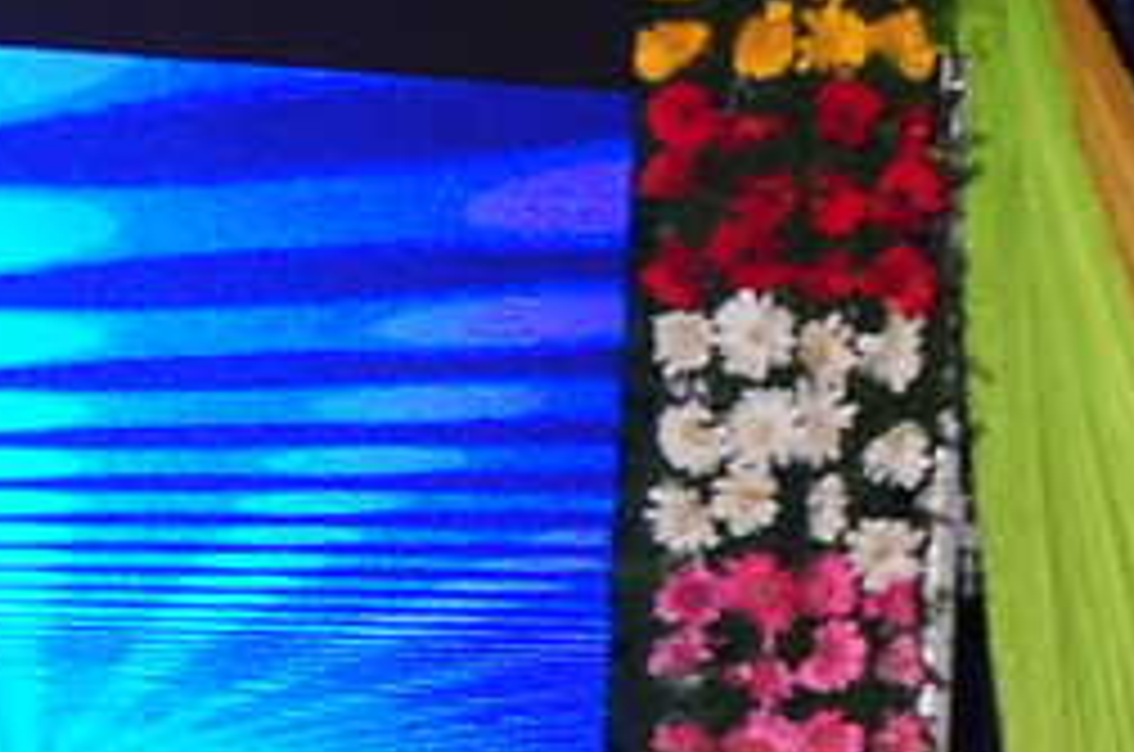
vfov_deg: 4.1
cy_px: 1364
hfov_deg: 6.0
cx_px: -1332
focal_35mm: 333
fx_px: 10470
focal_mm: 28
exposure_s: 1/100
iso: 640
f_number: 5
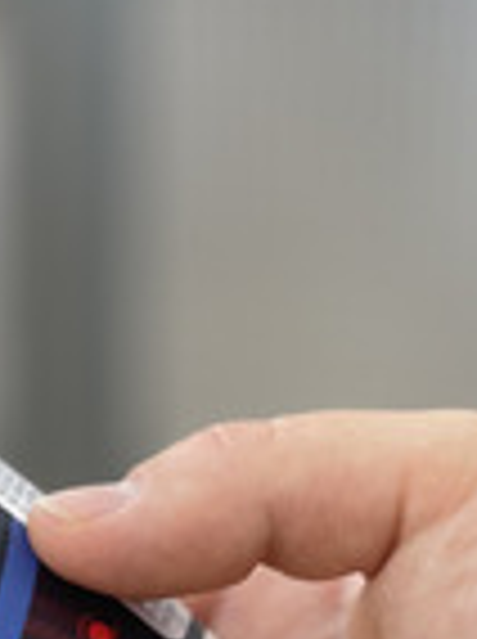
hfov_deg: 6.9
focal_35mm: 211
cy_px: 664
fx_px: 3888
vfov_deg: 9.3
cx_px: -261
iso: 25
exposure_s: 1/121
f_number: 2.2
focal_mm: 7.5
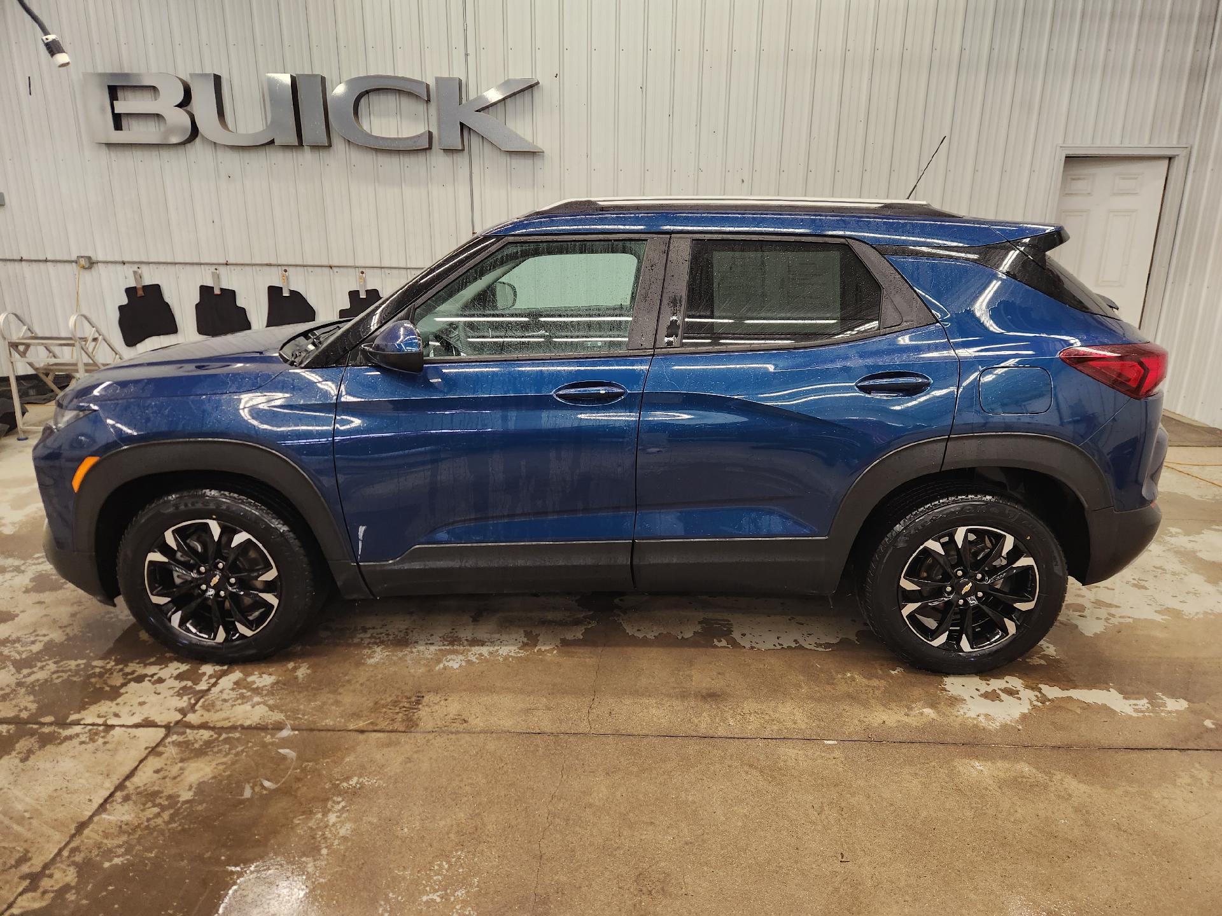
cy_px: 458
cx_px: 611
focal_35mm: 23
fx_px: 812
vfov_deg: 58.9
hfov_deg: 73.9
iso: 160
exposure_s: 1/120
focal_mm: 5.4
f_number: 1.8
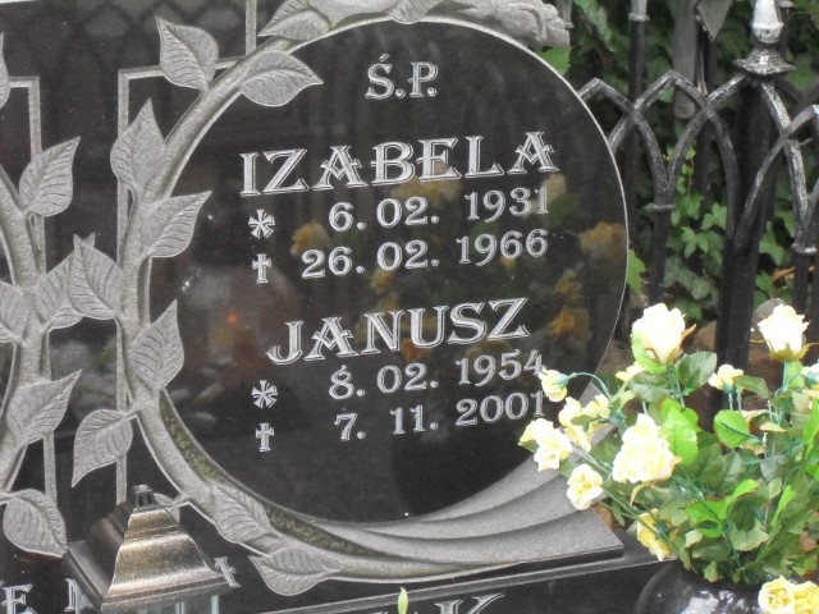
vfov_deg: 14.1
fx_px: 2484
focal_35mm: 105
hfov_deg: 18.7
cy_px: 307
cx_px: 410
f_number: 5.8
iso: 320
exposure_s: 1/60
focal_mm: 18.9
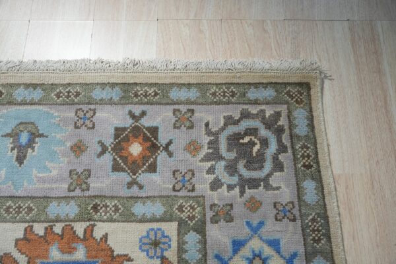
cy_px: 132
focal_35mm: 34
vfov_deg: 38.5
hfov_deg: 55.2
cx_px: 198
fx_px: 378
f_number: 5
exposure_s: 1/160
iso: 800
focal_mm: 34.4
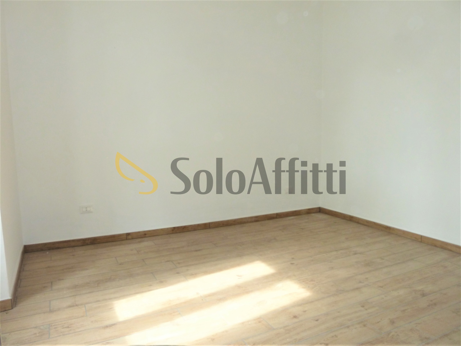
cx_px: 230
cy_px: 173
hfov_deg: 69.4
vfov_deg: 54.9
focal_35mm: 25
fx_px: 333
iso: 160
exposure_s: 1/30
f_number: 3.3
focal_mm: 4.1
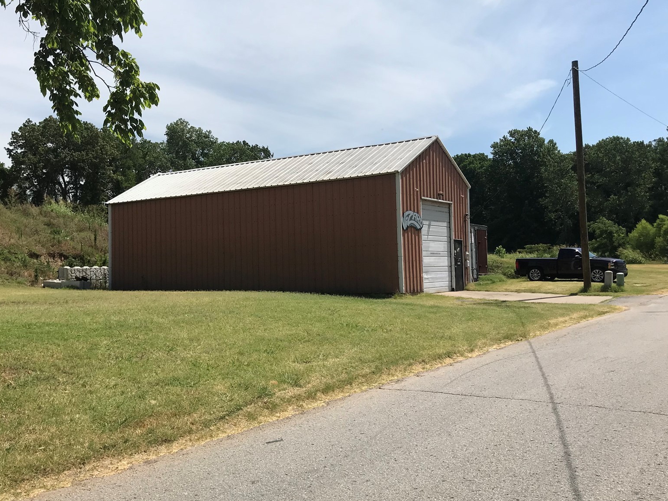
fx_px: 675
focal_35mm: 35
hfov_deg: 52.6
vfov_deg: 40.7
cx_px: 312
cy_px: 242
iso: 20
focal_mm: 3.99
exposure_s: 1/4167
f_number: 1.8
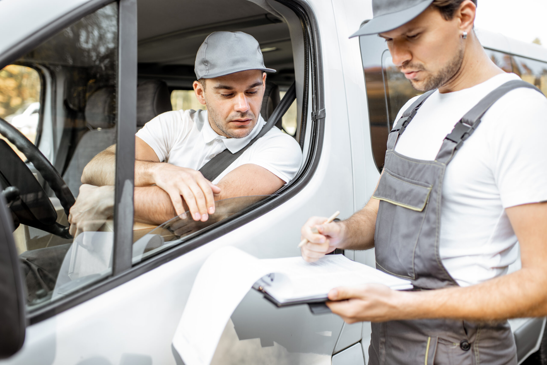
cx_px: 274
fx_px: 532
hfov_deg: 54.4
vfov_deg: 37.9
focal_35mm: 35
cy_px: 182
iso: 100
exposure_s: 1/160
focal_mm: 35
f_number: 2.2
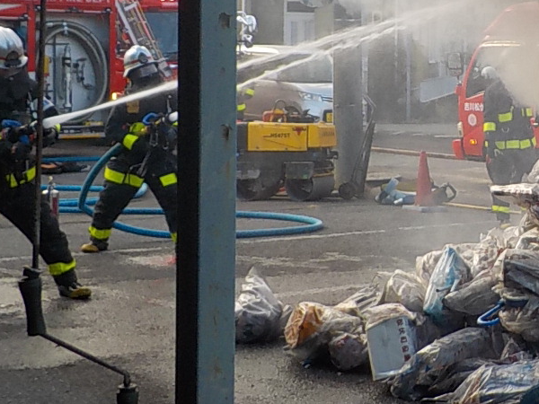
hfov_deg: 23.0
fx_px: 1246
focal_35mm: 80
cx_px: 586
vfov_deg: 18.2
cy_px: 55
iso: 125
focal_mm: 4.1
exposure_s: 1/320
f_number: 3.3
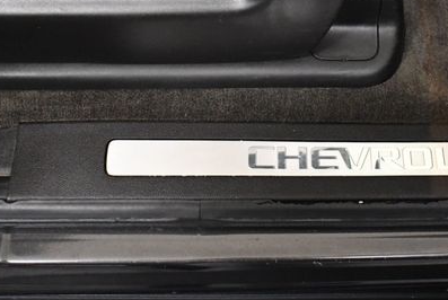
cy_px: 143
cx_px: 293
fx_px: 723
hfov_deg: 34.2
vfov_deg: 23.5
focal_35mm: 58
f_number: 3.5
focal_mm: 18
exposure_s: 1/100
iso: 3200
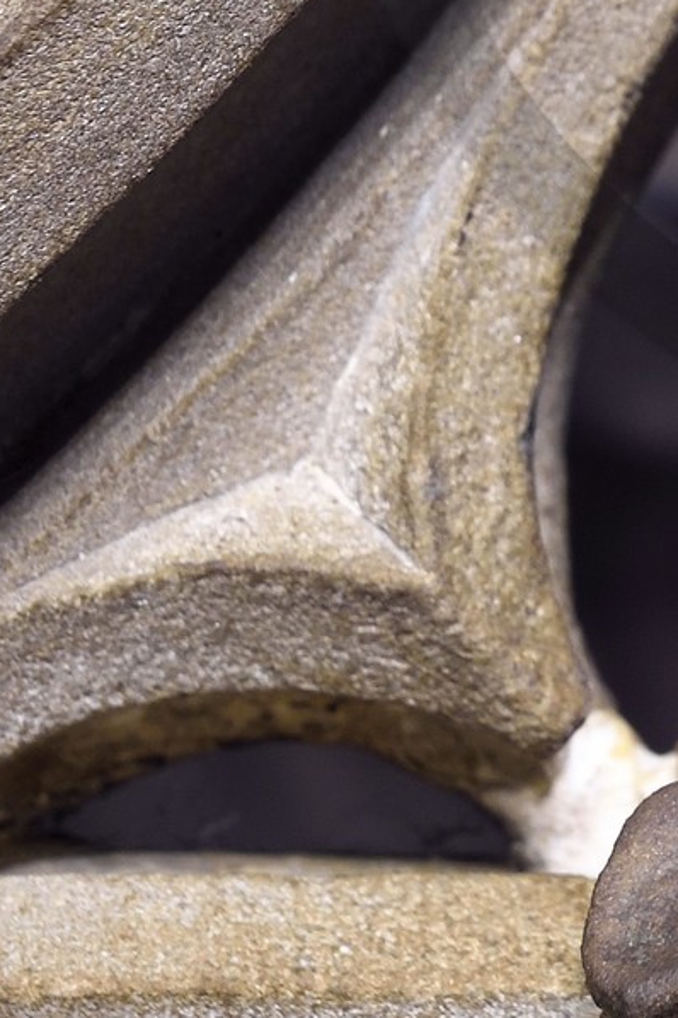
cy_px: -319
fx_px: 5904
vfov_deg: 9.7
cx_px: 1100
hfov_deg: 6.5
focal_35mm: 209
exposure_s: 1/2.5
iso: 400
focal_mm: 52
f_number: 6.3
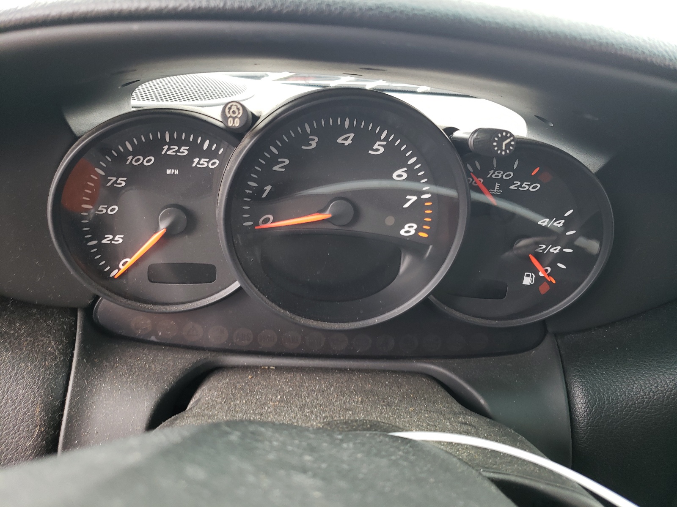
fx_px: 508
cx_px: 338
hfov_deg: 67.3
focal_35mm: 26
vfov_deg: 53.1
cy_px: 254
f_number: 1.5
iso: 69
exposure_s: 1/60.2
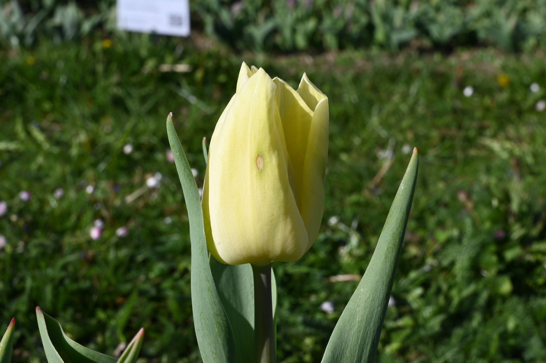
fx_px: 758
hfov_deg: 39.6
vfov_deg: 27.0
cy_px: 182
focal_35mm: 50
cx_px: 273
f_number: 16
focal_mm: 50
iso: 100
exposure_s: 1/100
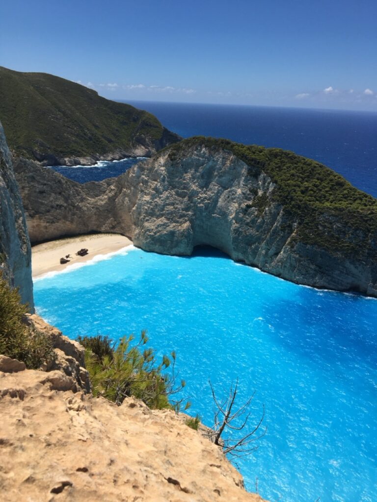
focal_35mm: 29
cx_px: 188
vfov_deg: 61.7
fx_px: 421
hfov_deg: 48.2
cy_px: 251
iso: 25
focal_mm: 4.15
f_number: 2.2
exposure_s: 1/2849
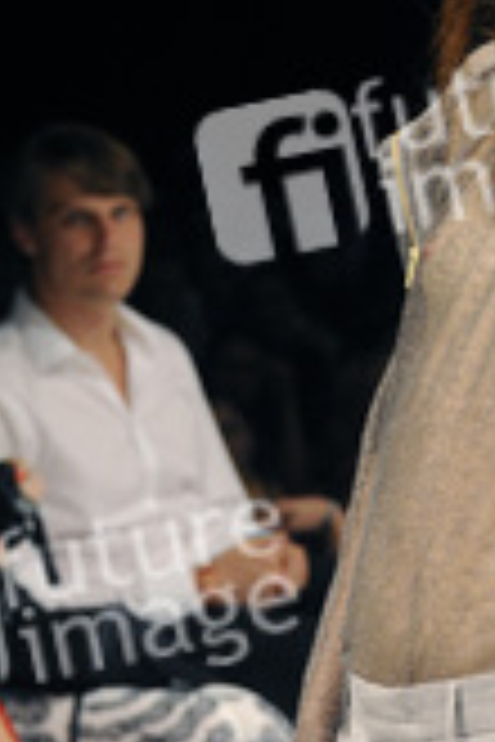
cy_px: 382
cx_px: 558
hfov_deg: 6.3
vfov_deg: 9.4
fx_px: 4496
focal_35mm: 218
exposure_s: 1/200
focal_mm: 90
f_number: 5.6
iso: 1600
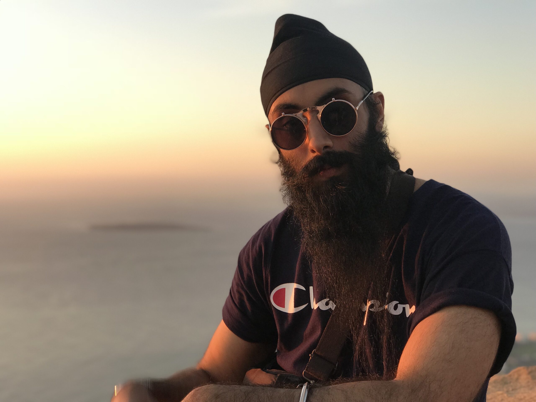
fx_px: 883
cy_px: 201
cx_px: 268
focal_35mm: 57
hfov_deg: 33.8
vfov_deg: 25.7
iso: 32
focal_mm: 6.6
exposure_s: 1/100
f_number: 2.8
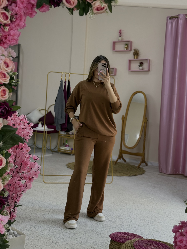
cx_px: 94
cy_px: 124
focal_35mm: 48
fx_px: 346
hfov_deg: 30.3
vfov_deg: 39.7
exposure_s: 1/122
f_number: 1.78
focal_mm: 6.76
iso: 64
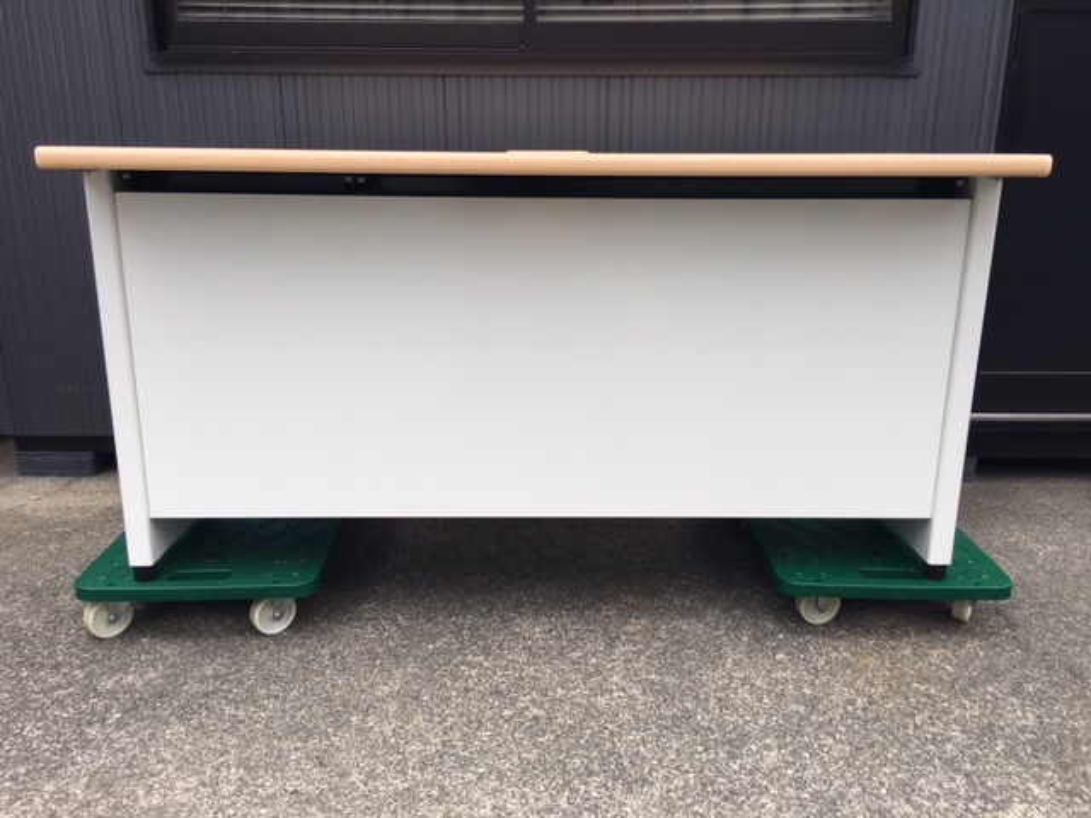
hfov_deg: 61.7
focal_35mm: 29
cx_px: 546
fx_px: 914
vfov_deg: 48.2
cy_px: 409
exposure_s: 1/437
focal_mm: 4.15
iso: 25
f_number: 2.2
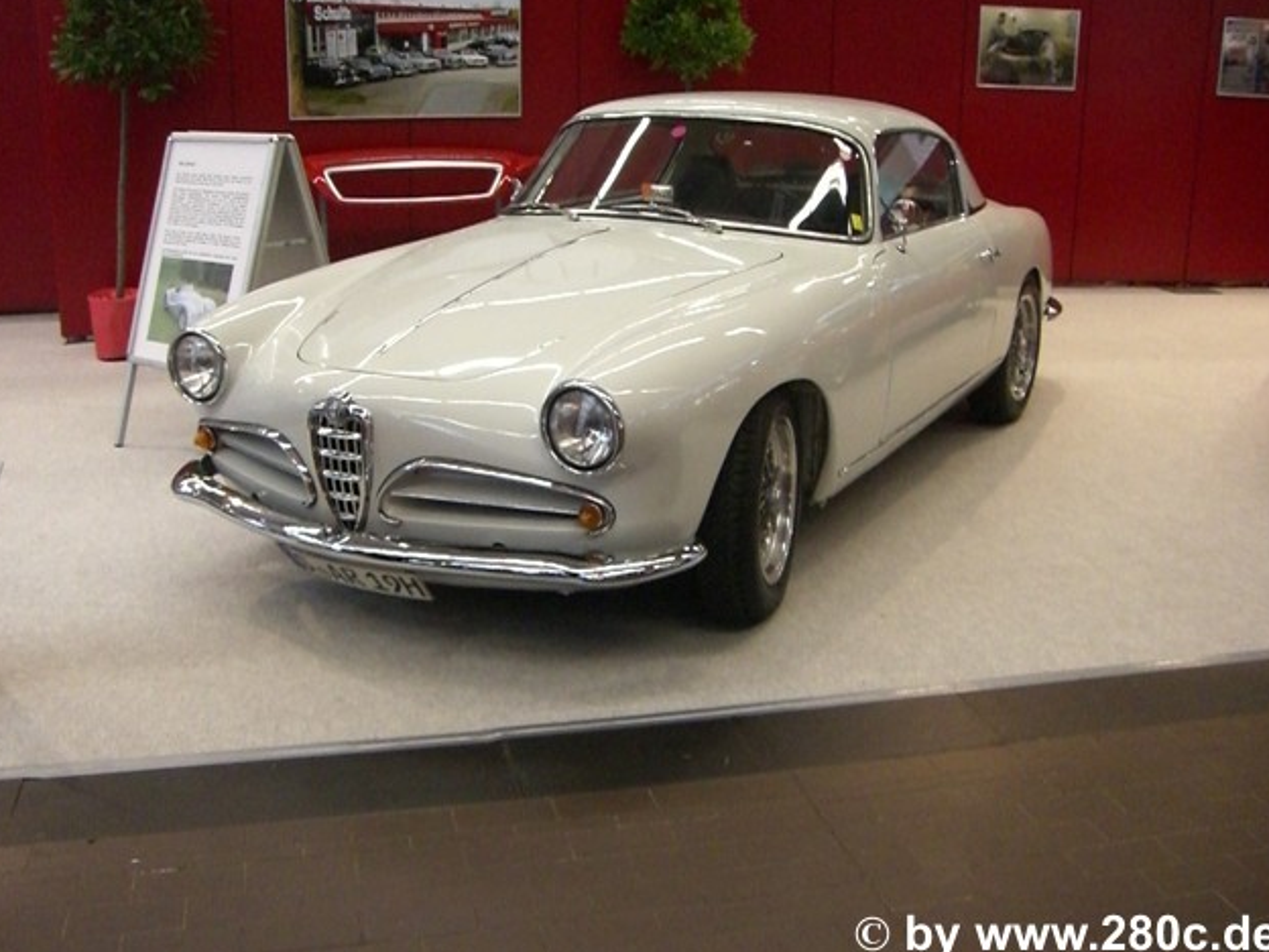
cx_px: 637
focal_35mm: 39
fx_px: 1430
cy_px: 474
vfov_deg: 36.8
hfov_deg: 47.9
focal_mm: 6.2
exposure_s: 1/80
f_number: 2.7
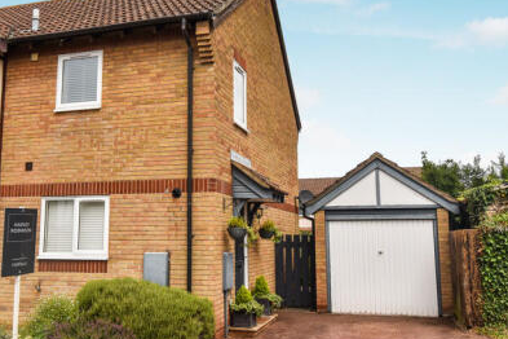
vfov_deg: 37.8
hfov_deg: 54.2
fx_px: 494
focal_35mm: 35
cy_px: 162
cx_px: 215
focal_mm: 14
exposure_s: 1/250
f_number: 8
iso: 100
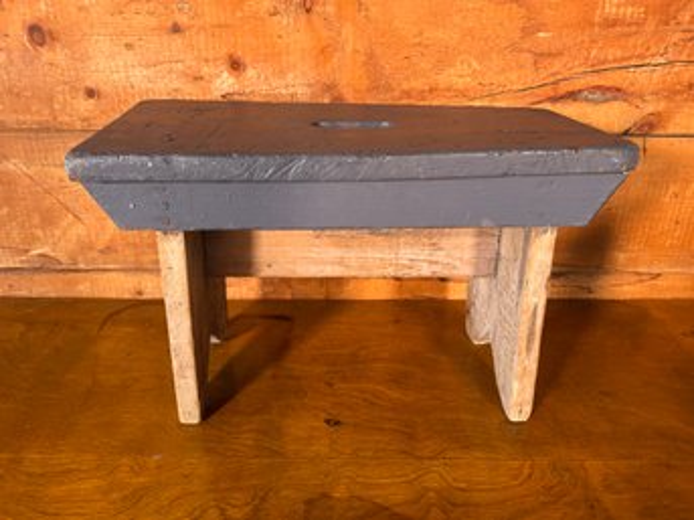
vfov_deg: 53.0
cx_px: 347
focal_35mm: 26
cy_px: 260
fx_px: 521
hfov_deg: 67.3
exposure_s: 1/95
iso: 125
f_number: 1.5
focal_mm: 5.7
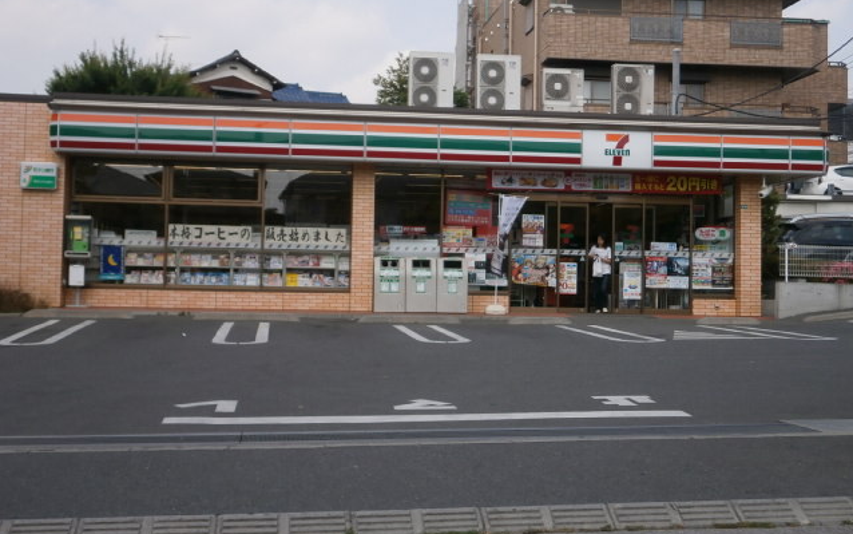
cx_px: 426
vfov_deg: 25.8
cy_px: 221
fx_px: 1163
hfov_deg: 40.3
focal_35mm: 50
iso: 80
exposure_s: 1/800
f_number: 3.4
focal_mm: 8.3
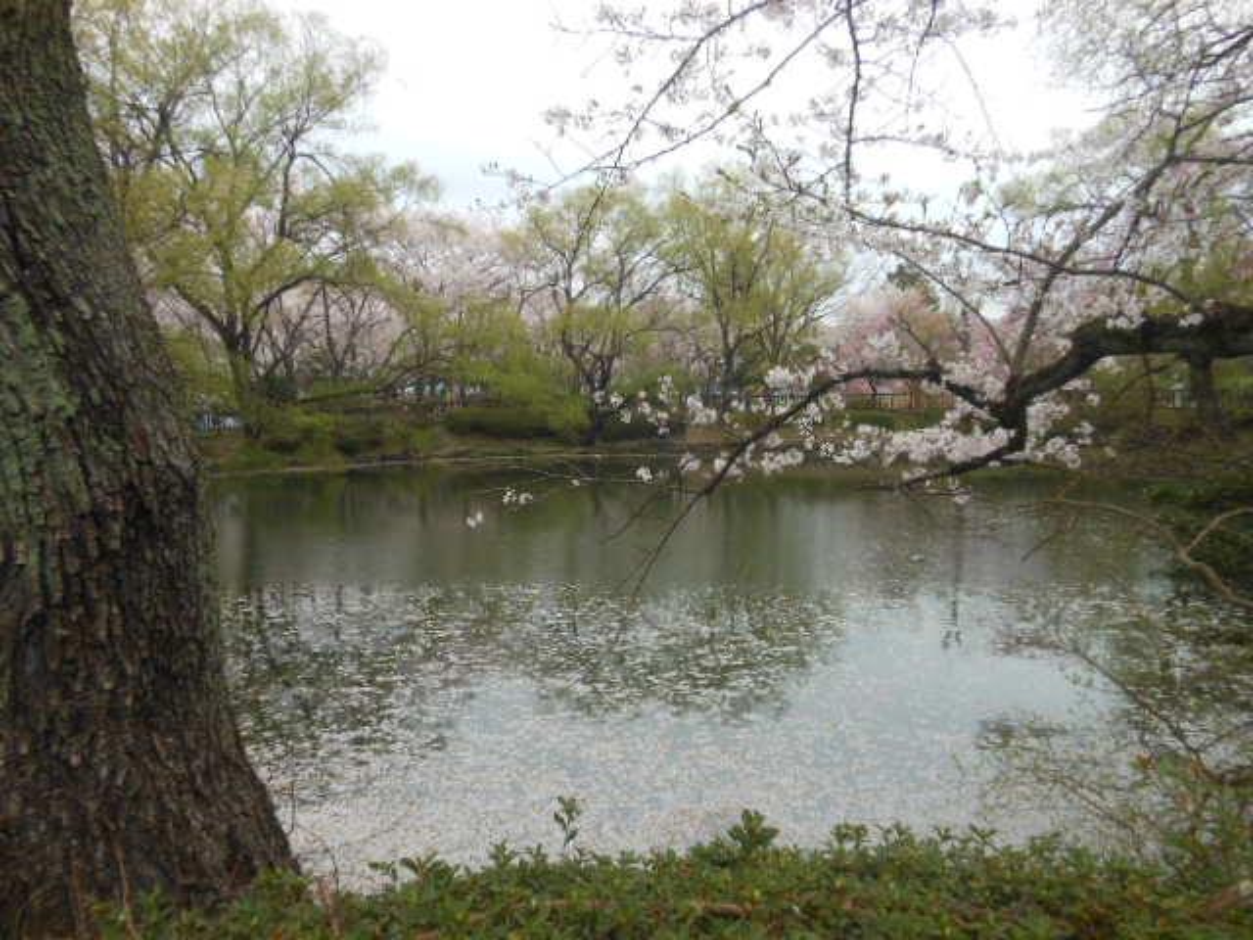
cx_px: 626
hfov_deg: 69.4
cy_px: 470
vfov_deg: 54.9
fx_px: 905
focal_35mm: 25
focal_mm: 4.5
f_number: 3.2
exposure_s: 1/250
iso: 80
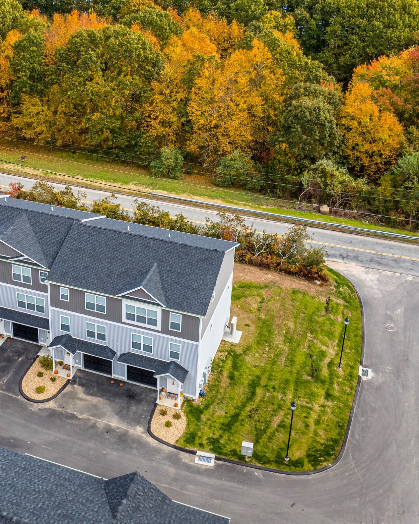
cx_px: 104
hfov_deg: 32.1
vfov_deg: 39.5
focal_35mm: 46
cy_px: 145
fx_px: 713
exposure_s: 1/400
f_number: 2.8
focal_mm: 12.29
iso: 100
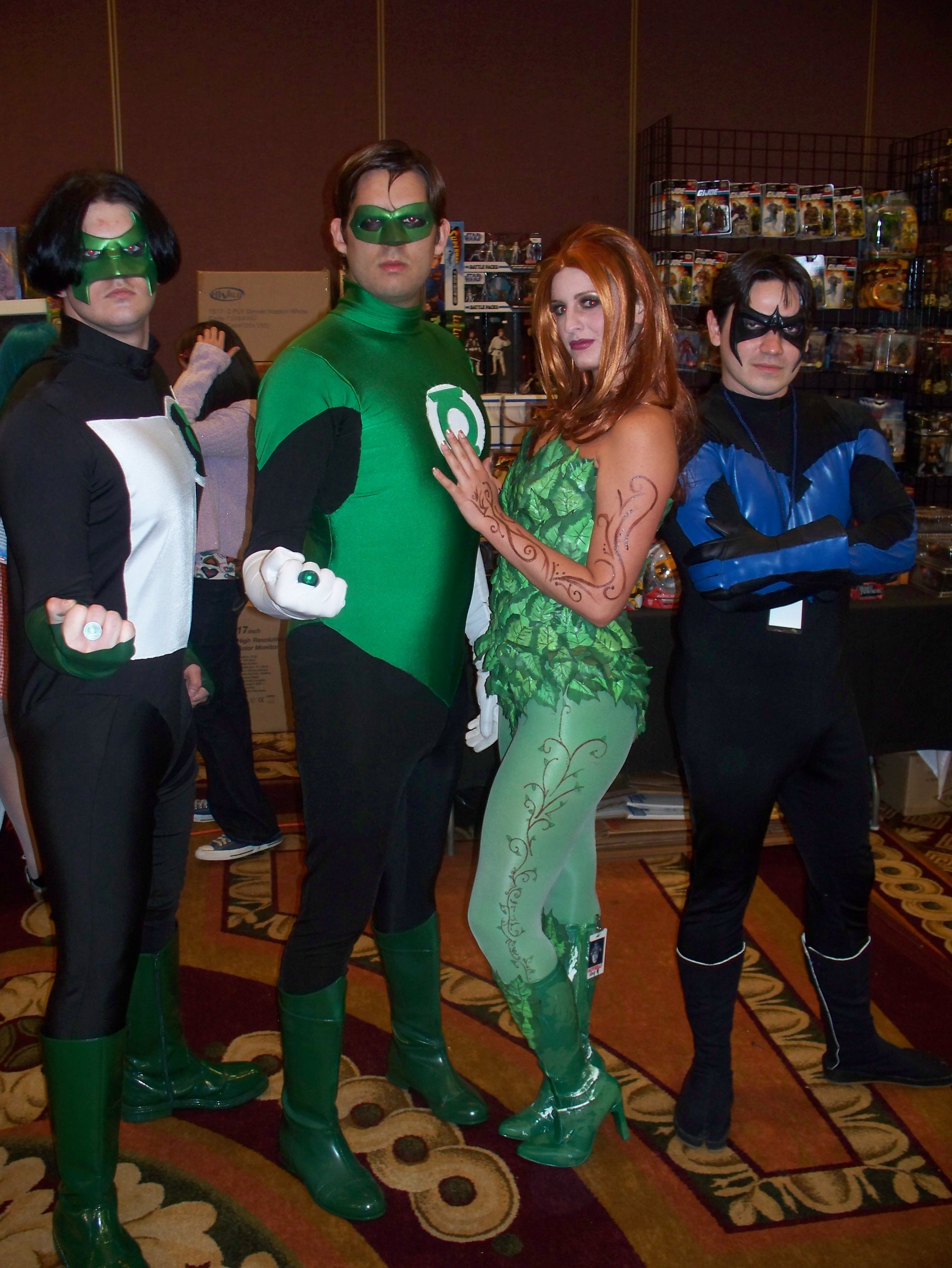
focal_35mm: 36
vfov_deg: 51.3
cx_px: 476
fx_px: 1318
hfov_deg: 39.7
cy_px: 634
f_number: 2.8
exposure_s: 1/30
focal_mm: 7.54
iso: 200
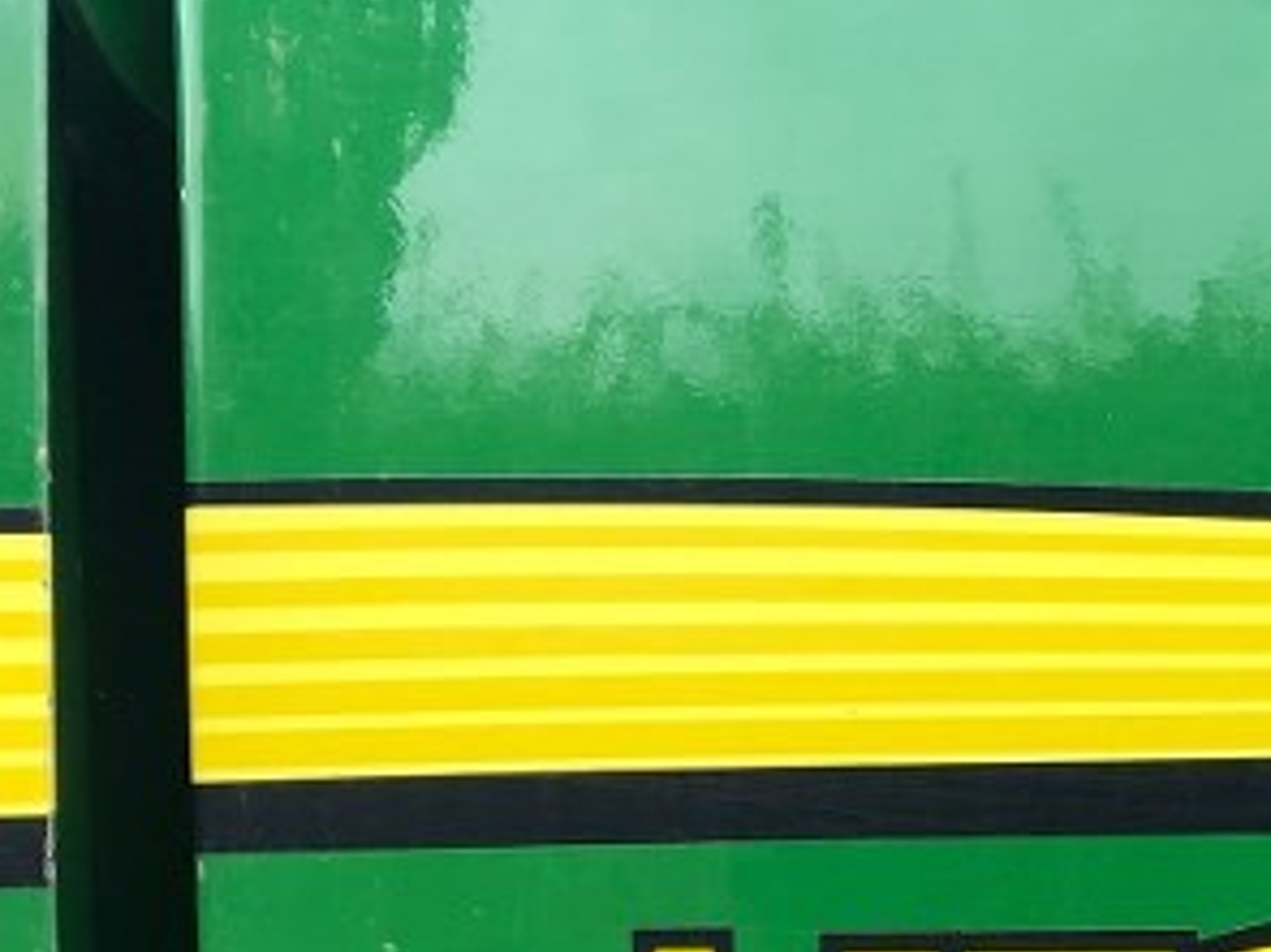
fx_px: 2789
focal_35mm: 76
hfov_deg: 24.4
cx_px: 1305
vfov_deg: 18.1
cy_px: 1223
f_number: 1.8
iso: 20
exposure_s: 1/521
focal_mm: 3.99
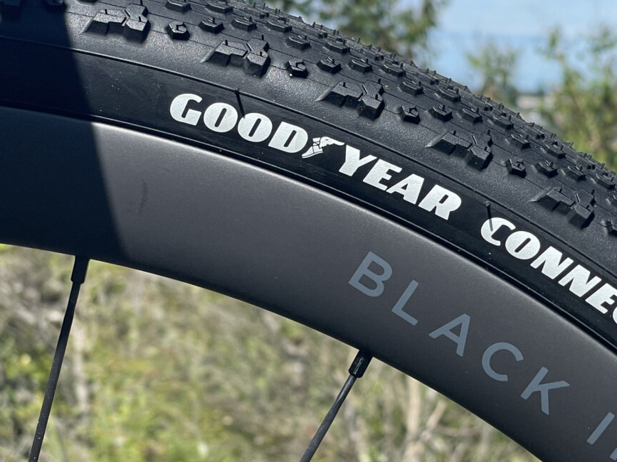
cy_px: 319
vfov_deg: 15.4
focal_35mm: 96
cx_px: 548
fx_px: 1711
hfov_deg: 20.1
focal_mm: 6
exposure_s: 1/1332
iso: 25
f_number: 2
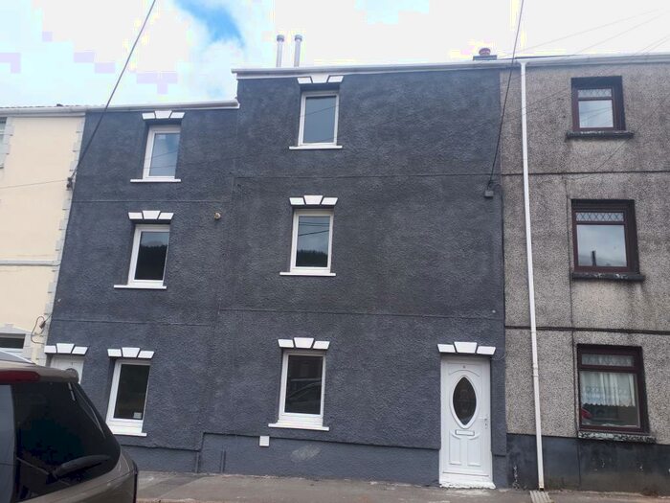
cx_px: 335
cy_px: 252
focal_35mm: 27
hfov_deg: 65.3
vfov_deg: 51.4
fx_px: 523
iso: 40
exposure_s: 1/864
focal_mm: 3.6
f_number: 1.9
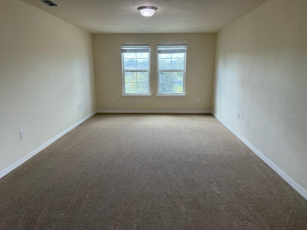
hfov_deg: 71.6
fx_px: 213
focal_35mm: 24
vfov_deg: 56.8
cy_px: 115
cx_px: 154
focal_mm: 6.76
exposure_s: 1/240
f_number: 1.78
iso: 125
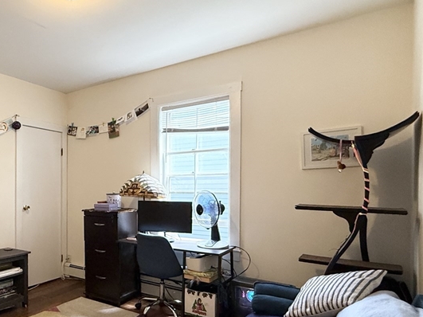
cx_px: 80
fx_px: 330
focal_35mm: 27
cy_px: 191
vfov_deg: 51.0
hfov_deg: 59.8
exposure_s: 1/120
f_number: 2.2
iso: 500
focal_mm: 2.22
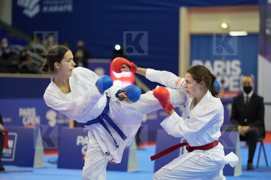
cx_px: 136
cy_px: 90
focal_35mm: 135
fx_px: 1016
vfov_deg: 10.2
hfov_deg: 15.2
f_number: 2.8
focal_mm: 135
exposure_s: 1/1000
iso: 4000
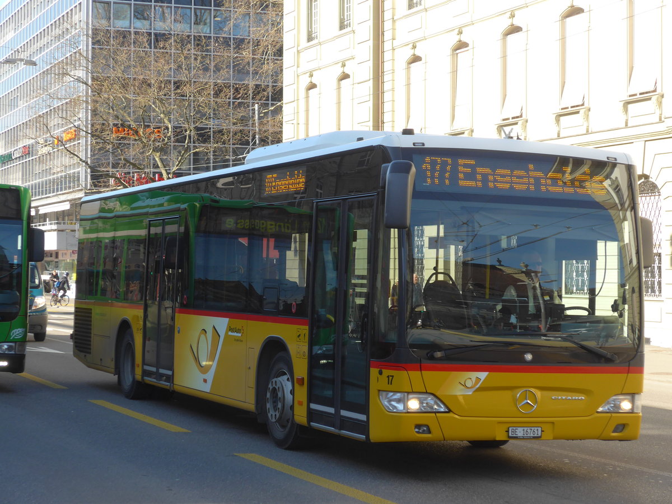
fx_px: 1553
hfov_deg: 24.4
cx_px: 336
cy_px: 252
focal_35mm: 80
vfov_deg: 18.4
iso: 160
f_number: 4.4
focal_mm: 16
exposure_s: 1/320
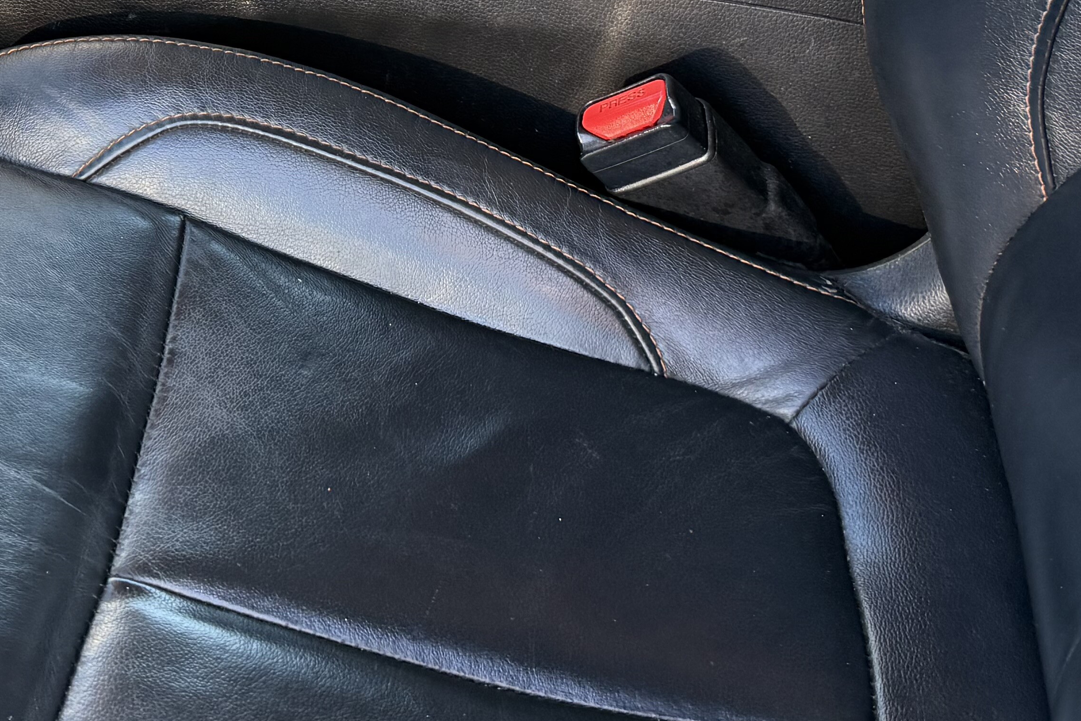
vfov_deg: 20.0
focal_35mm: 63
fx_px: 1892
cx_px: 354
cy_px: -187
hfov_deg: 31.6
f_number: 1.78
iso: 200
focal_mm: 6.76
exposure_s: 1/107
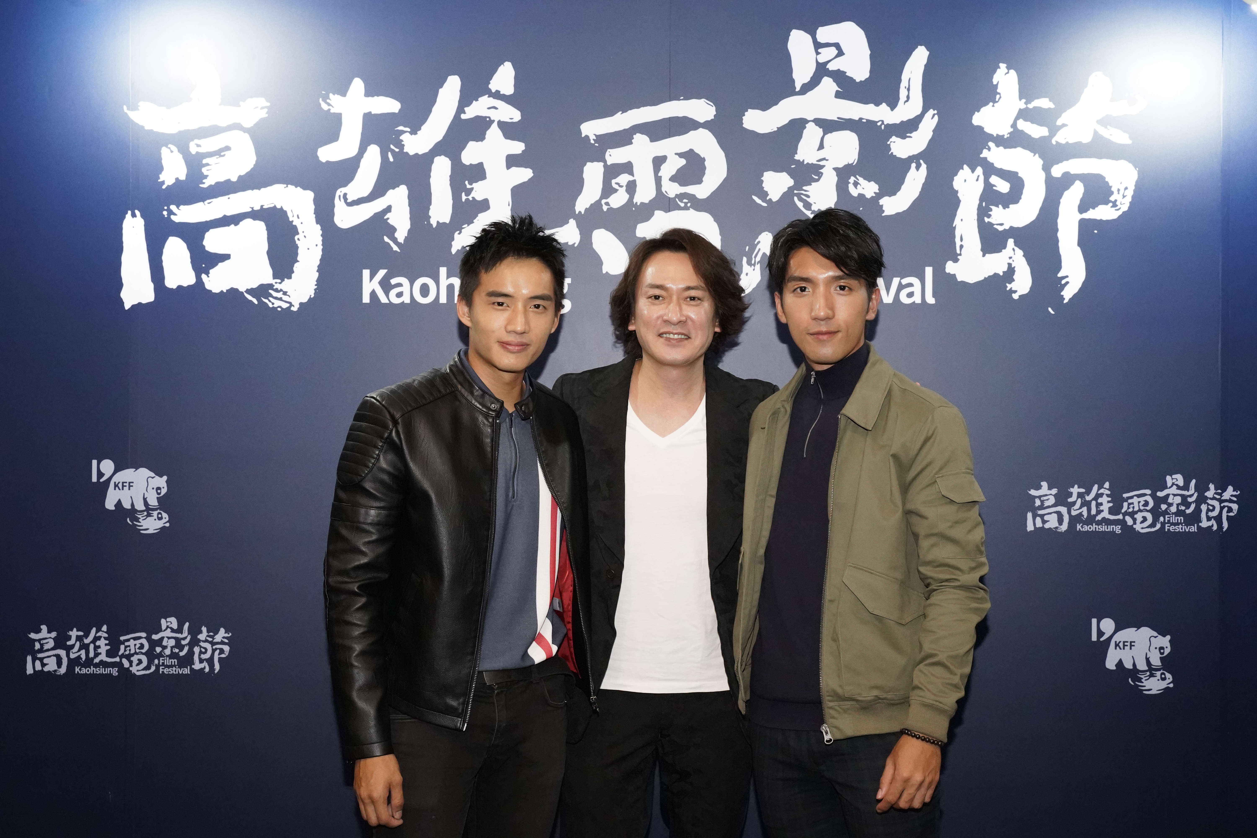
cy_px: 419
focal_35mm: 46
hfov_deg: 42.7
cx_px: 628
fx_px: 1606
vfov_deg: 29.2
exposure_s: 1/125
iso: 10000
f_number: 8
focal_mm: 46
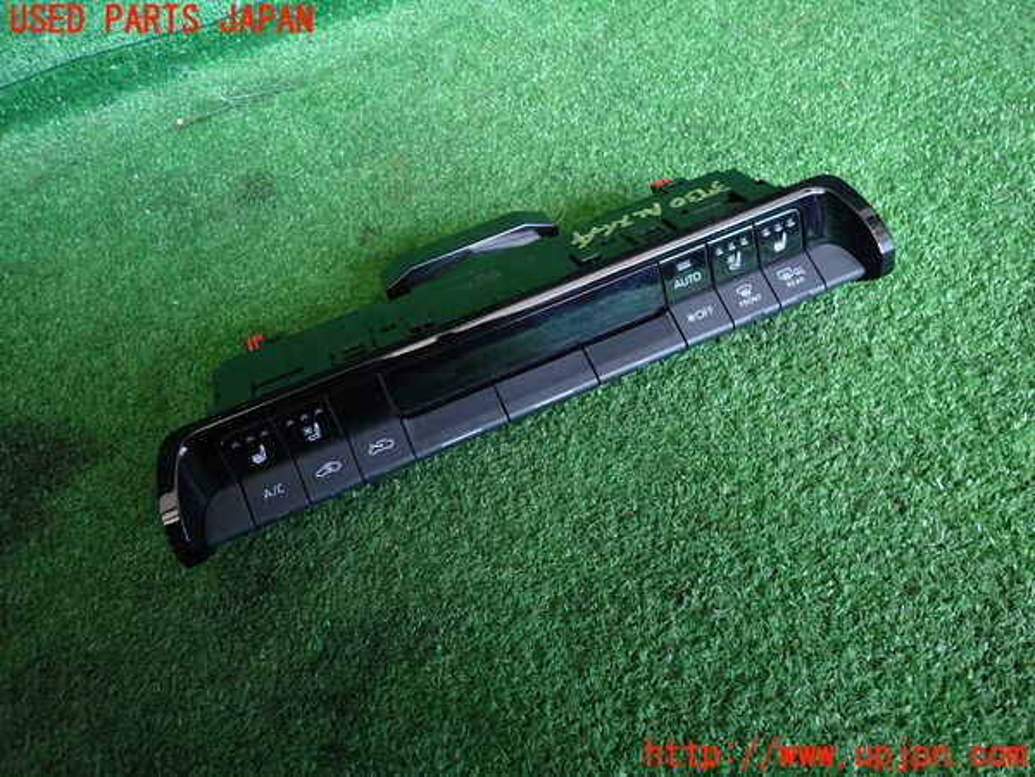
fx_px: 747
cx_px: 518
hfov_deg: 69.4
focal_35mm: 25
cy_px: 388
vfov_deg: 54.9
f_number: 2
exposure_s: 1/40
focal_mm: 4.5
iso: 200
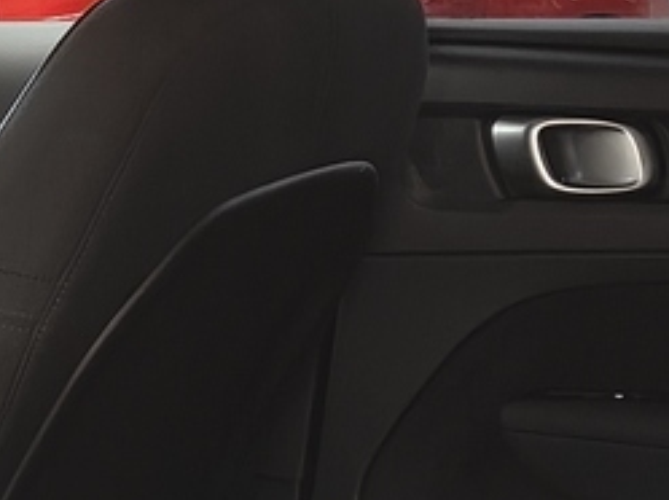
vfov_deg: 10.2
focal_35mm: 139
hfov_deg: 13.8
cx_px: -116
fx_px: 2682
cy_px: 782
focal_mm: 5.59
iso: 1250
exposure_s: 1/20
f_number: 1.8
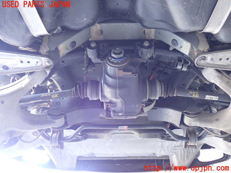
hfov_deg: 51.4
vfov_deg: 39.7
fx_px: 240
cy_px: 86
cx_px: 116
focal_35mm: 36
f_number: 2.5
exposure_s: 1/40
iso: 800
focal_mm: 6.37
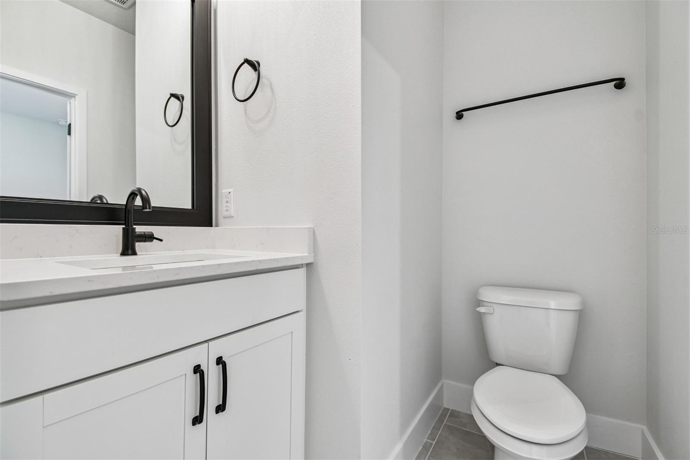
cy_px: 230
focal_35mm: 15
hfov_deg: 100.4
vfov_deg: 77.3
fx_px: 287
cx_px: 345
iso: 100
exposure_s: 1/8
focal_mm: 10
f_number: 7.1
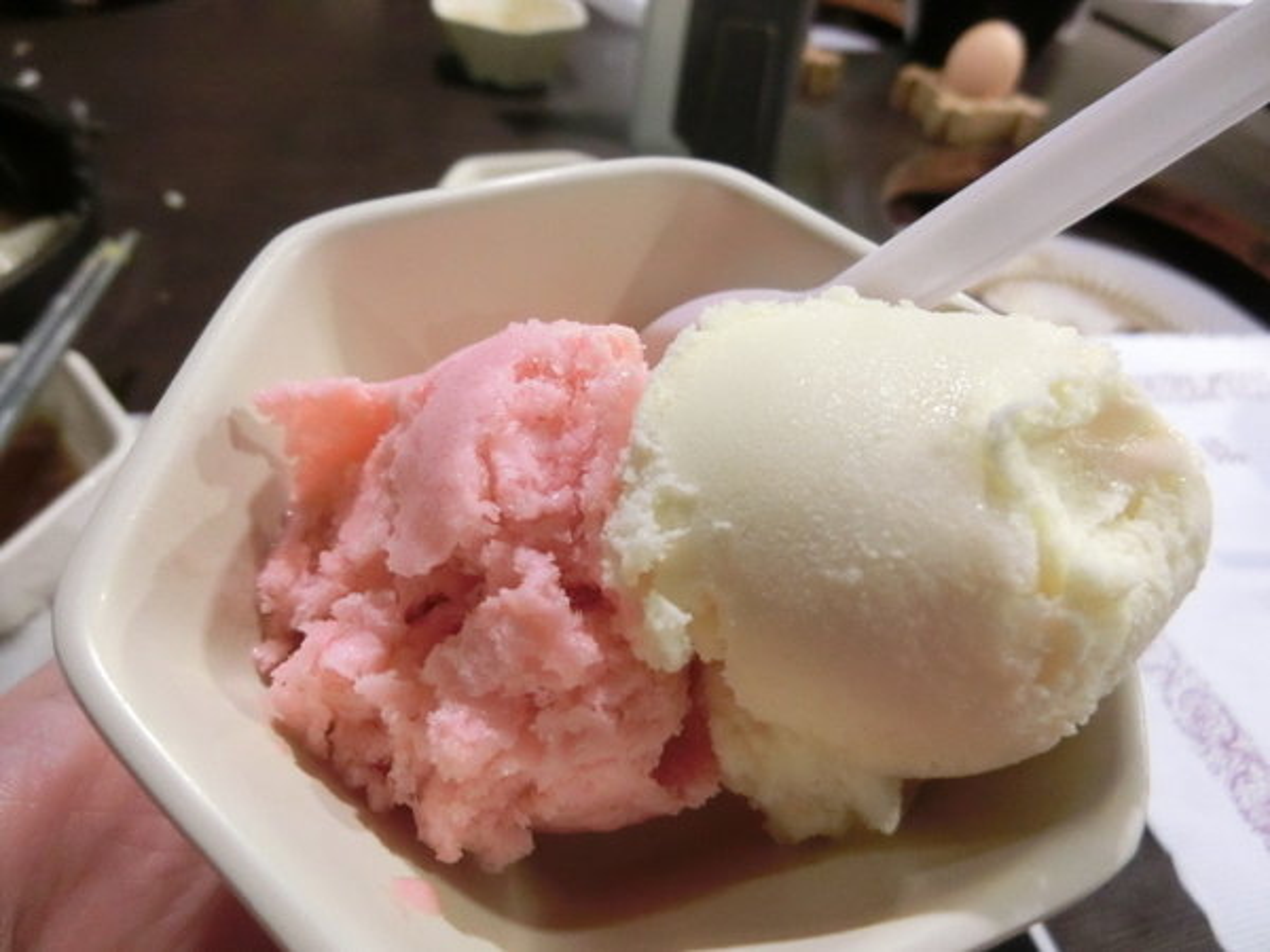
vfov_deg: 56.8
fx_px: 881
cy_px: 476
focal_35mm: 24
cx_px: 635
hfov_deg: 71.6
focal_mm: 4.24
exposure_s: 1/30
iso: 1250
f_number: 3
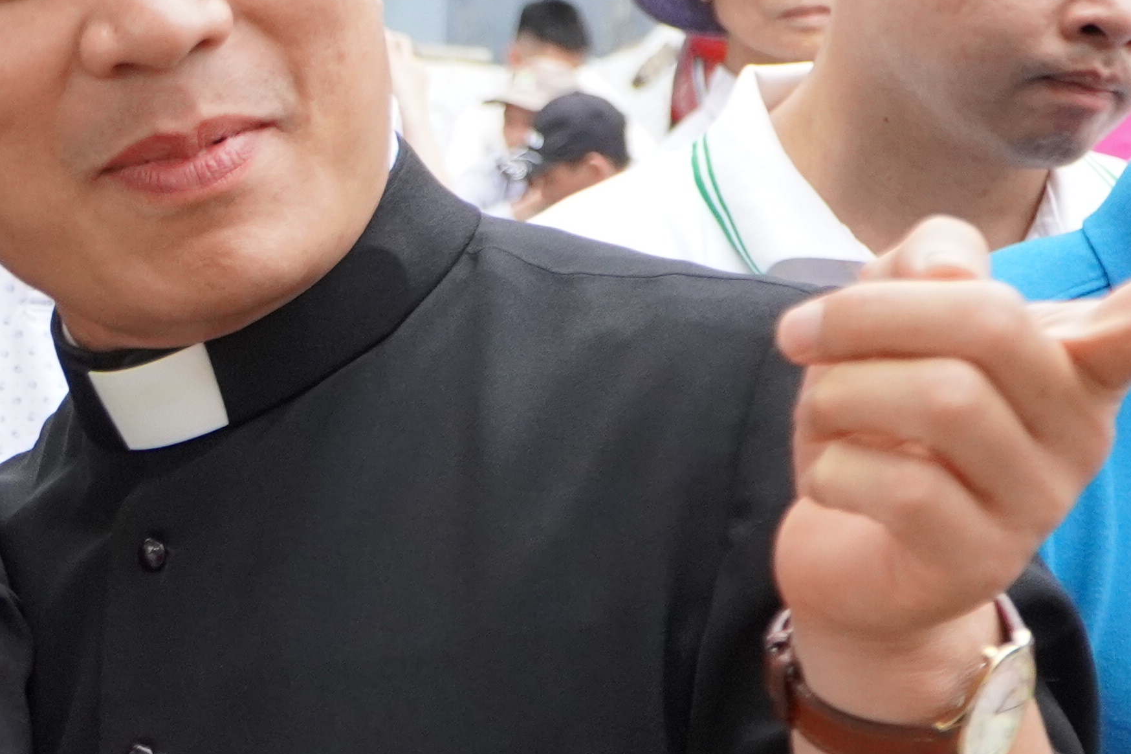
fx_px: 4043
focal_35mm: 129
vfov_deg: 10.6
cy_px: 519
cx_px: -161
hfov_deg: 15.4
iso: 1250
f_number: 4
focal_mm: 25
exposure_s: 1/160
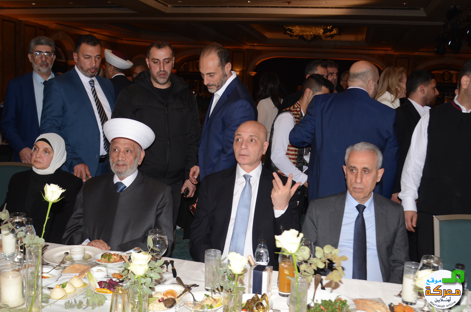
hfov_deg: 53.2
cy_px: 156
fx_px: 470
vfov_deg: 36.7
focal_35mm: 36
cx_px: 236
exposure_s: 1/250
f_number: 4.5
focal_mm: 24
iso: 200
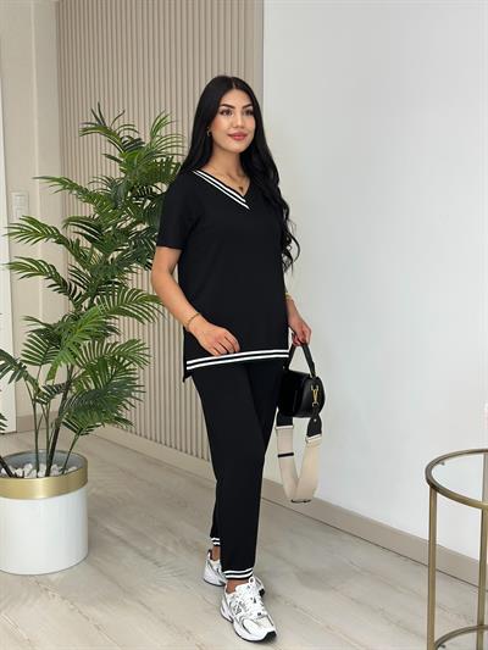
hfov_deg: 30.3
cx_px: 244
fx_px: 902
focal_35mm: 48
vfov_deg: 39.6
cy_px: 325
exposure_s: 1/241
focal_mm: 6.86
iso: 80
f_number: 1.78
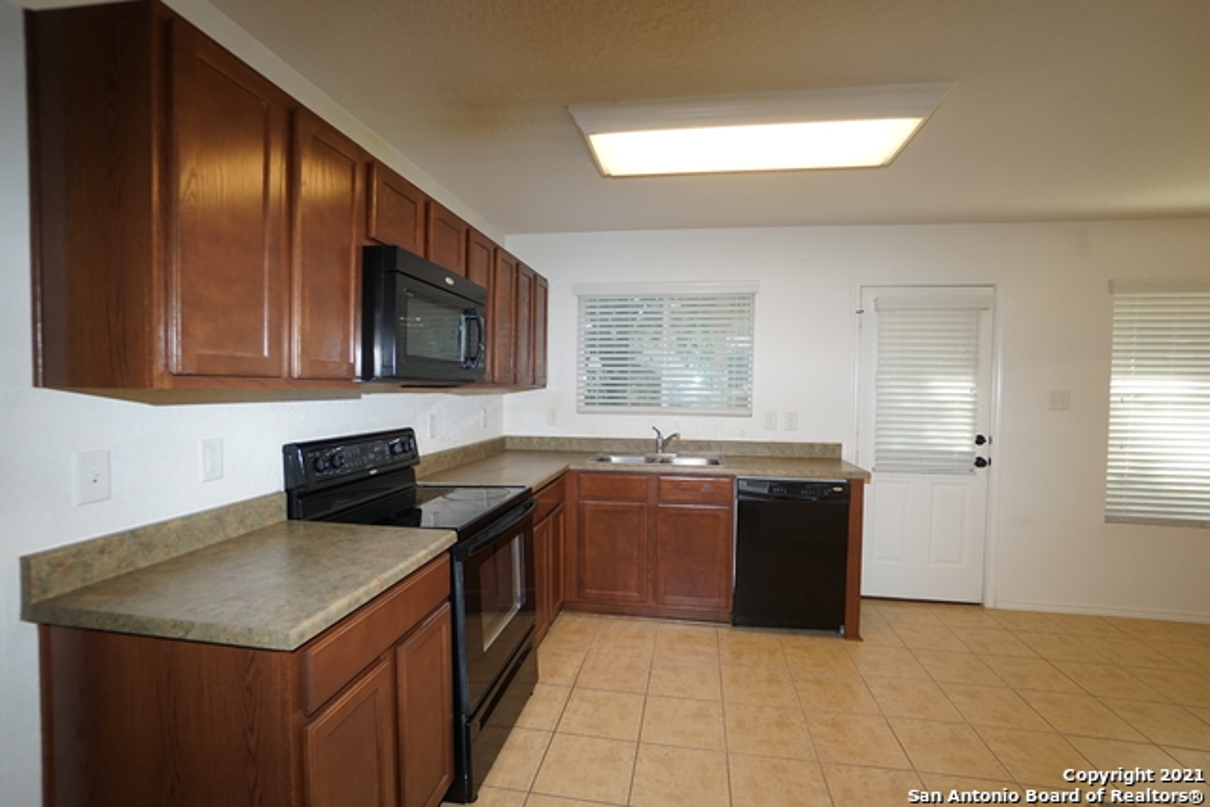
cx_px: 605
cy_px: 404
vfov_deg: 77.4
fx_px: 504
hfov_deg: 100.4
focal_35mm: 15
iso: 500
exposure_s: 1/160
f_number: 4
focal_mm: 10
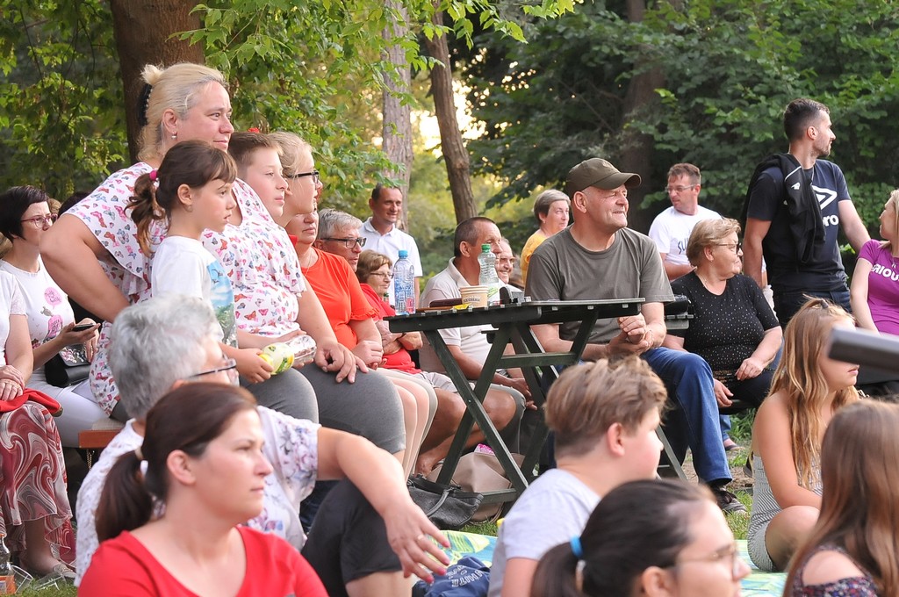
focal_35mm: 105
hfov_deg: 19.5
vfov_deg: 13.0
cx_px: 450
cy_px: 298
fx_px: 2619
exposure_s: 1/160
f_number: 6.3
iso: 1000
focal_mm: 70
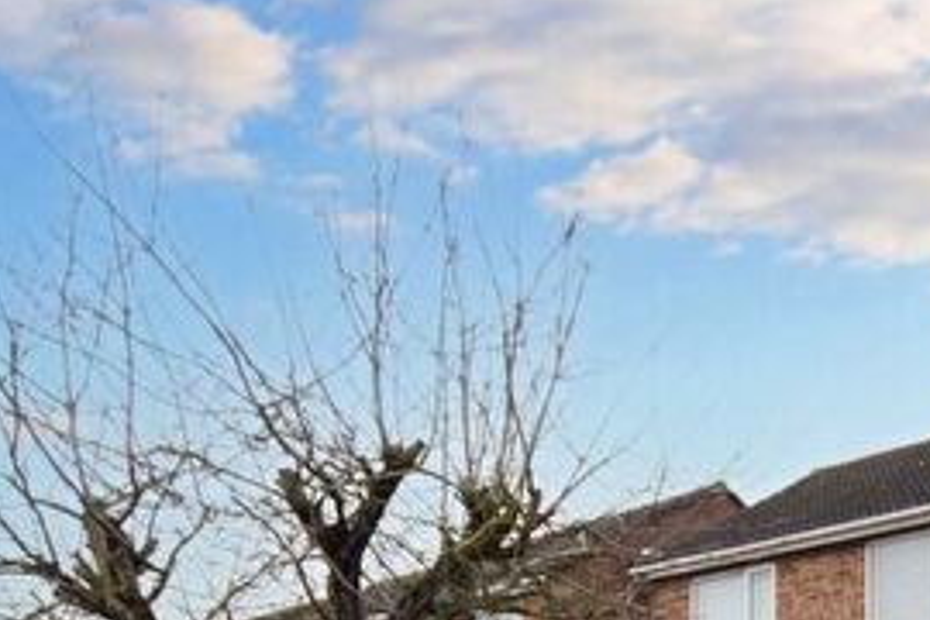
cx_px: 858
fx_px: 1153
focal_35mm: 45
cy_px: 742
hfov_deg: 40.2
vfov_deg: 26.7
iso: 100
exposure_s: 1/200
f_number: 5
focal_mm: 11.5
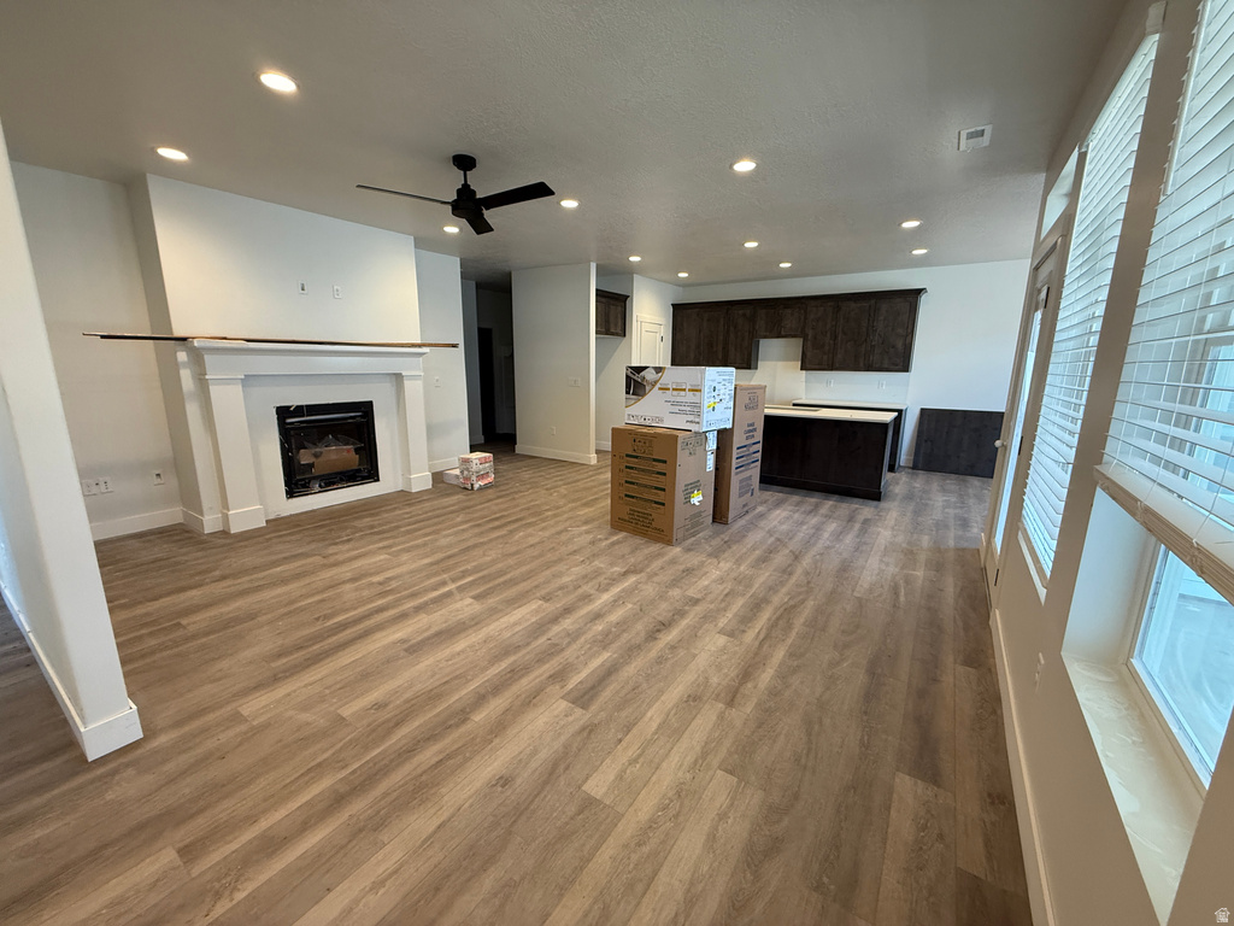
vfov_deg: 85.7
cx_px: 617
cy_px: 463
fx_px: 499
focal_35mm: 14
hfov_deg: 102.1
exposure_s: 1/120
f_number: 2.2
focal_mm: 2.22
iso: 250
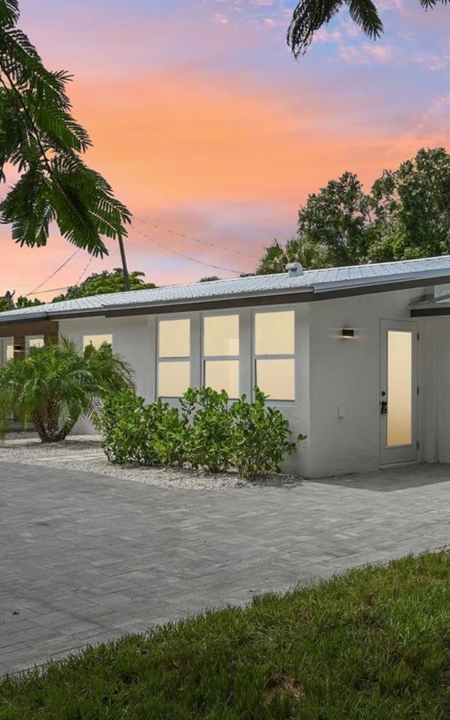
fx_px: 763
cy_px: 348
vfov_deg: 50.5
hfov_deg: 30.4
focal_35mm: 39
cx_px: 456
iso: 400
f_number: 8
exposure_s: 1/1600
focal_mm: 21.5
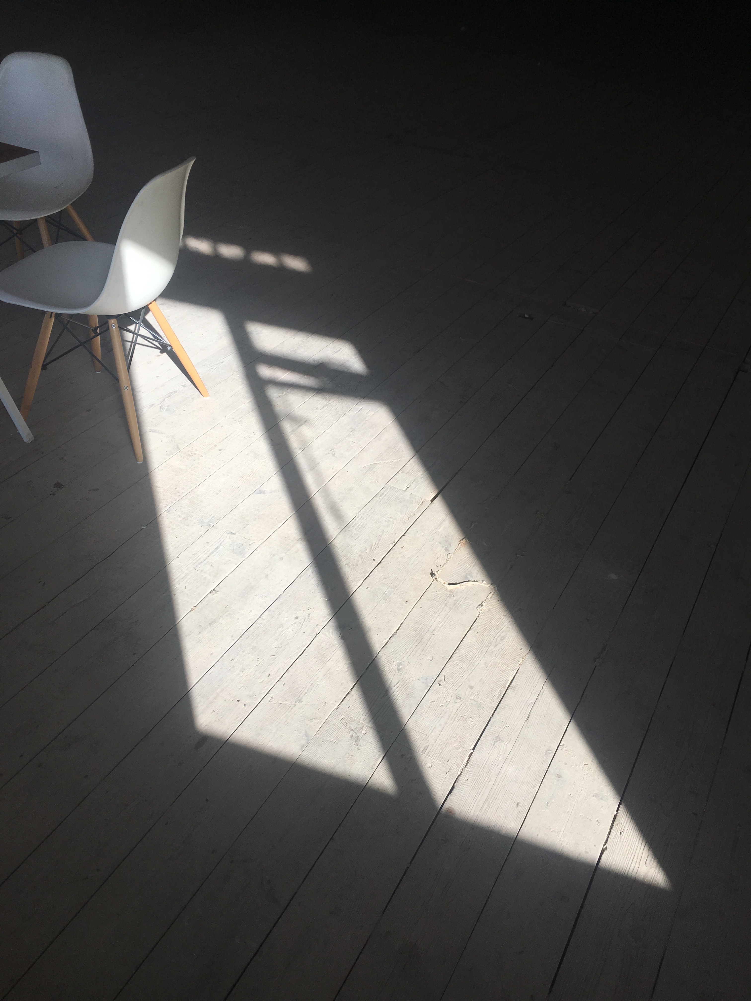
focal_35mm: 29
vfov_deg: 61.7
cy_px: 500
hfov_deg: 48.2
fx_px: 839
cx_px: 376
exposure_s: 1/874
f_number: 2.2
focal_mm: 4.15
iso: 25
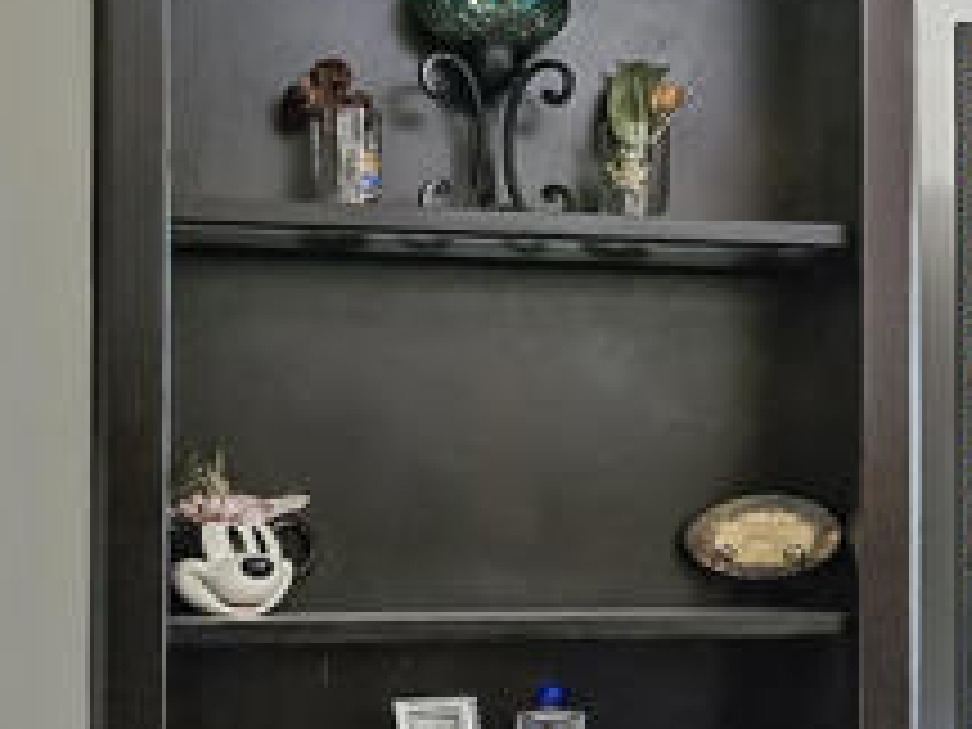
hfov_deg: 16.2
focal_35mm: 109
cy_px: 652
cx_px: 1534
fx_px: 3061
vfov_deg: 13.5
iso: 1000
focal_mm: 6.3
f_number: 1.7
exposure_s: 1/120
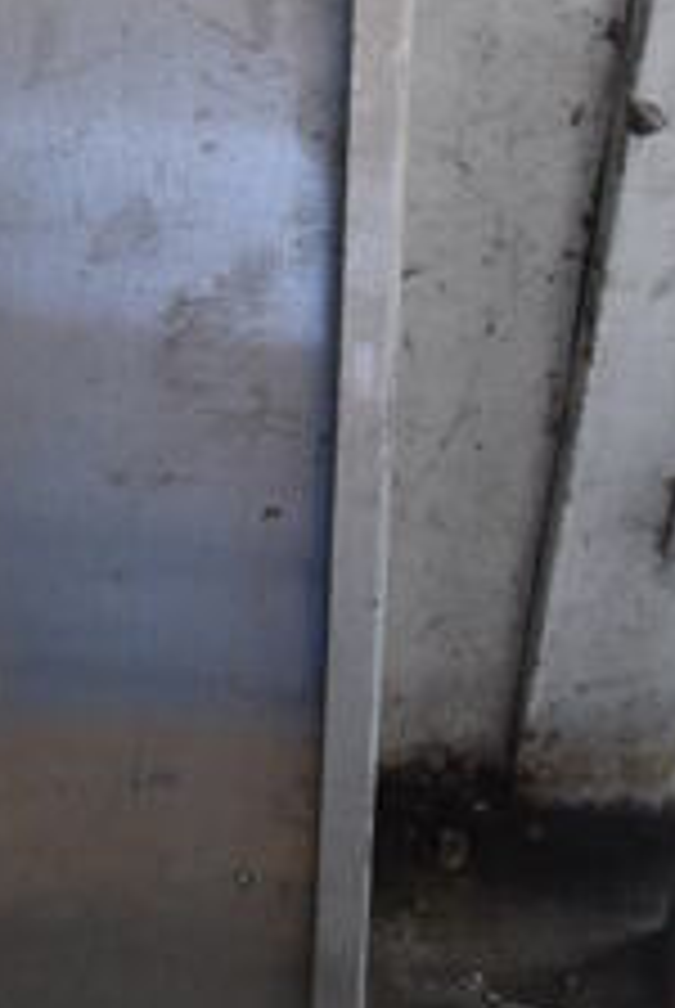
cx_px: -54
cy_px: -700
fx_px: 3084
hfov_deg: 12.3
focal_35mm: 110
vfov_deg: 16.2
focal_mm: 18
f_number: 3.5
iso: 800
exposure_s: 1/250
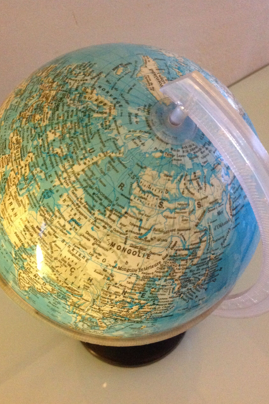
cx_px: 124
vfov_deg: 51.9
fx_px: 415
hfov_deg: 35.9
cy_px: 205
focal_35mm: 37
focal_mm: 4.28
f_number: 2.4
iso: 640
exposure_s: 1/17
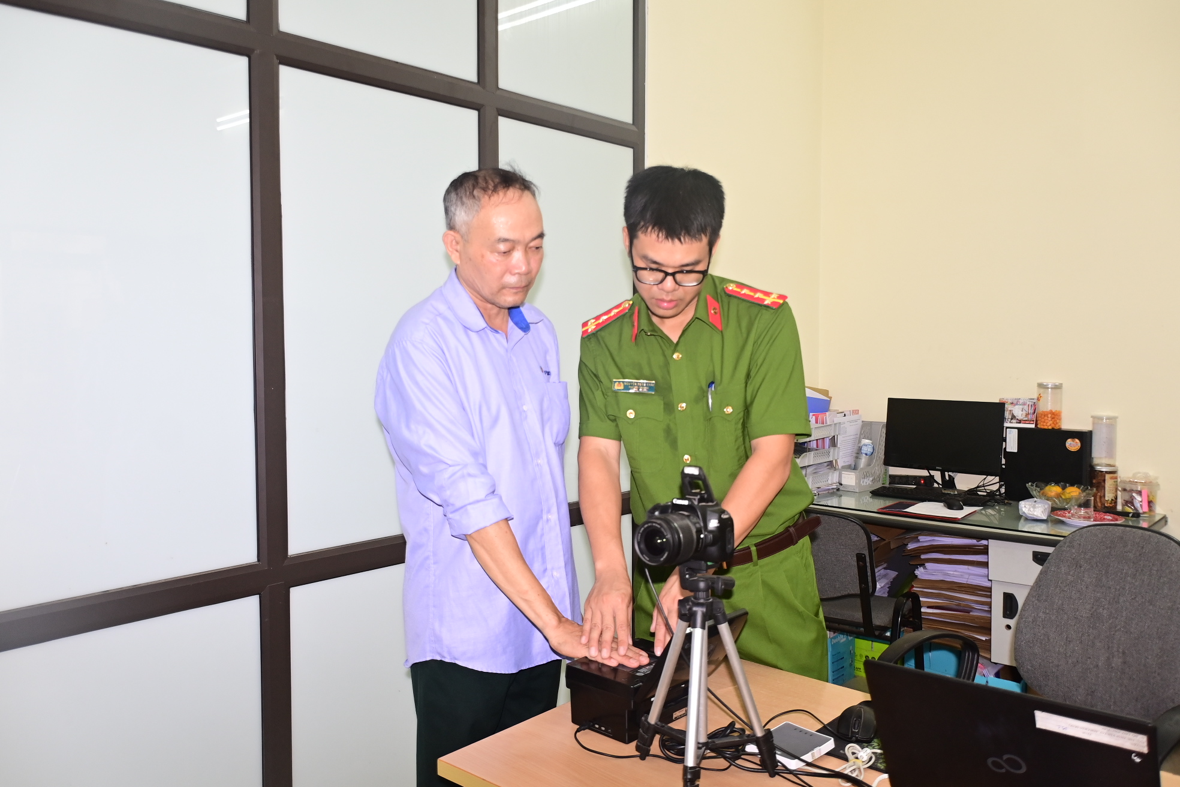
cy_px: 394
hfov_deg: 67.4
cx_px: 590
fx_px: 885
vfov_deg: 47.9
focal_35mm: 27
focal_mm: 18
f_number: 4
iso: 500
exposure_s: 1/200
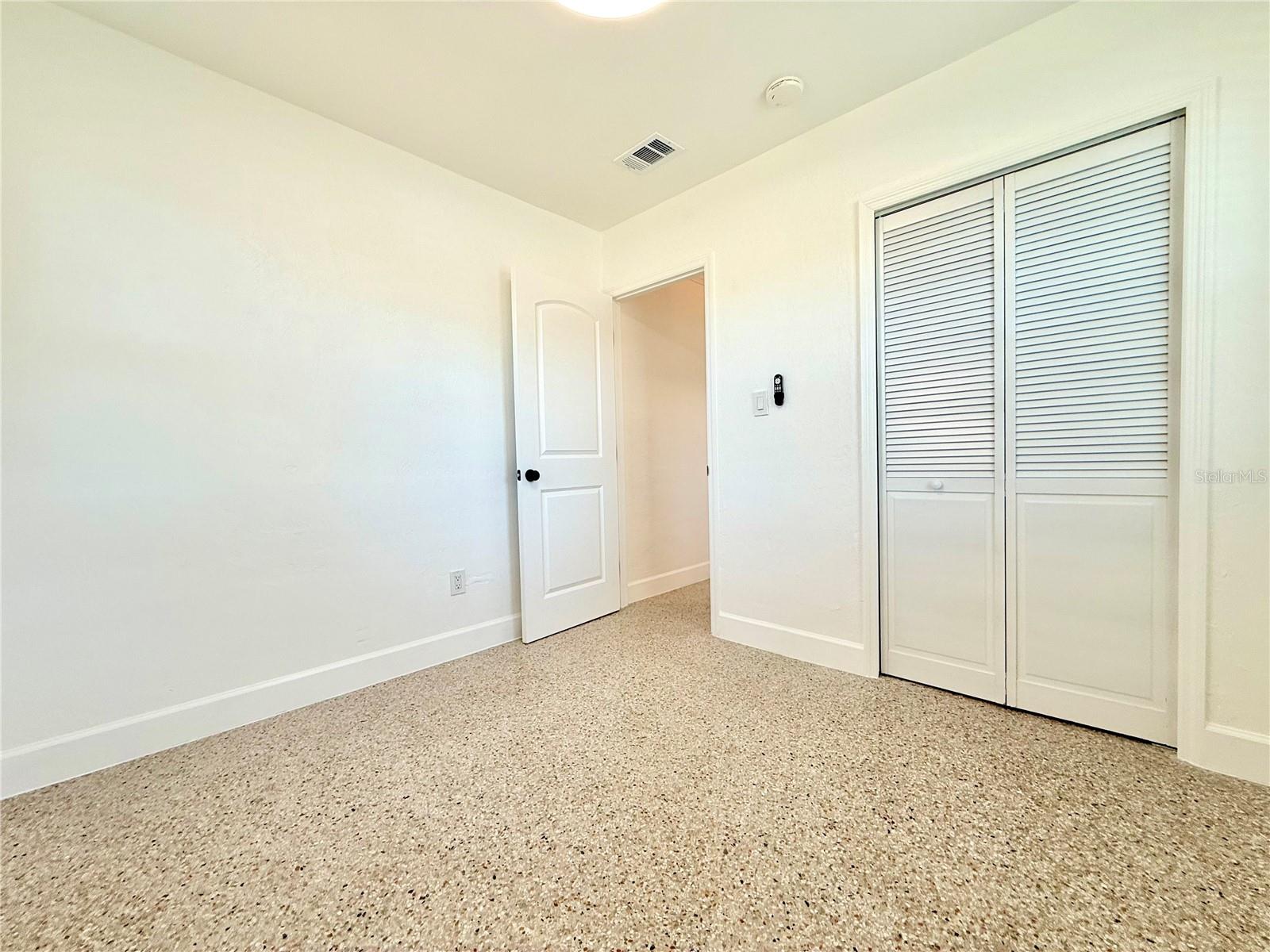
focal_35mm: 14
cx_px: 635
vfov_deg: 85.7
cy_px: 476
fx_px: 514
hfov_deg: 102.1
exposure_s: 1/99
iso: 50
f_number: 2.2
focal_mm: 2.22
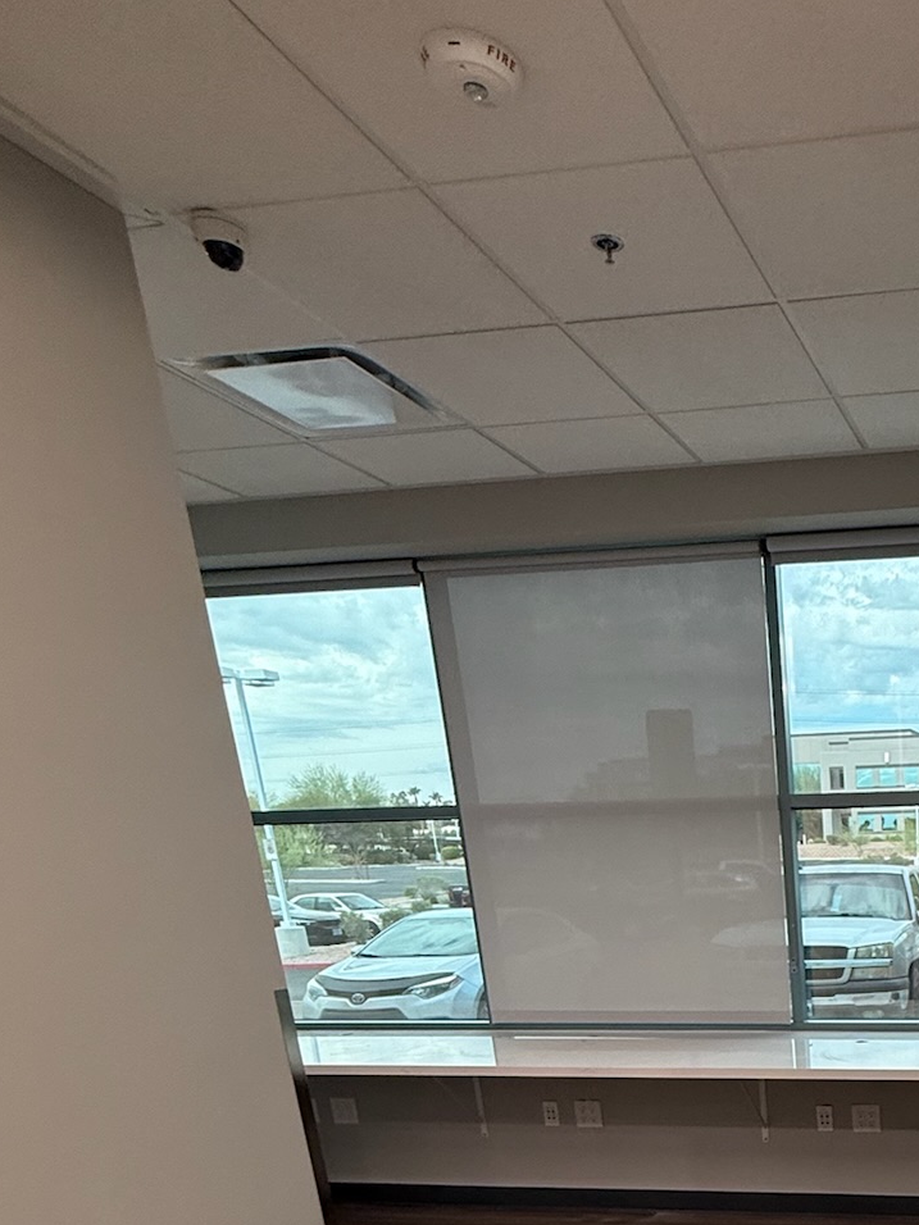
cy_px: 1198
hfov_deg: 40.2
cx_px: 946
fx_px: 1062
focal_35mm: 30
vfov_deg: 49.9
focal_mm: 2.22
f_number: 2.2
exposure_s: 1/120
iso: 125
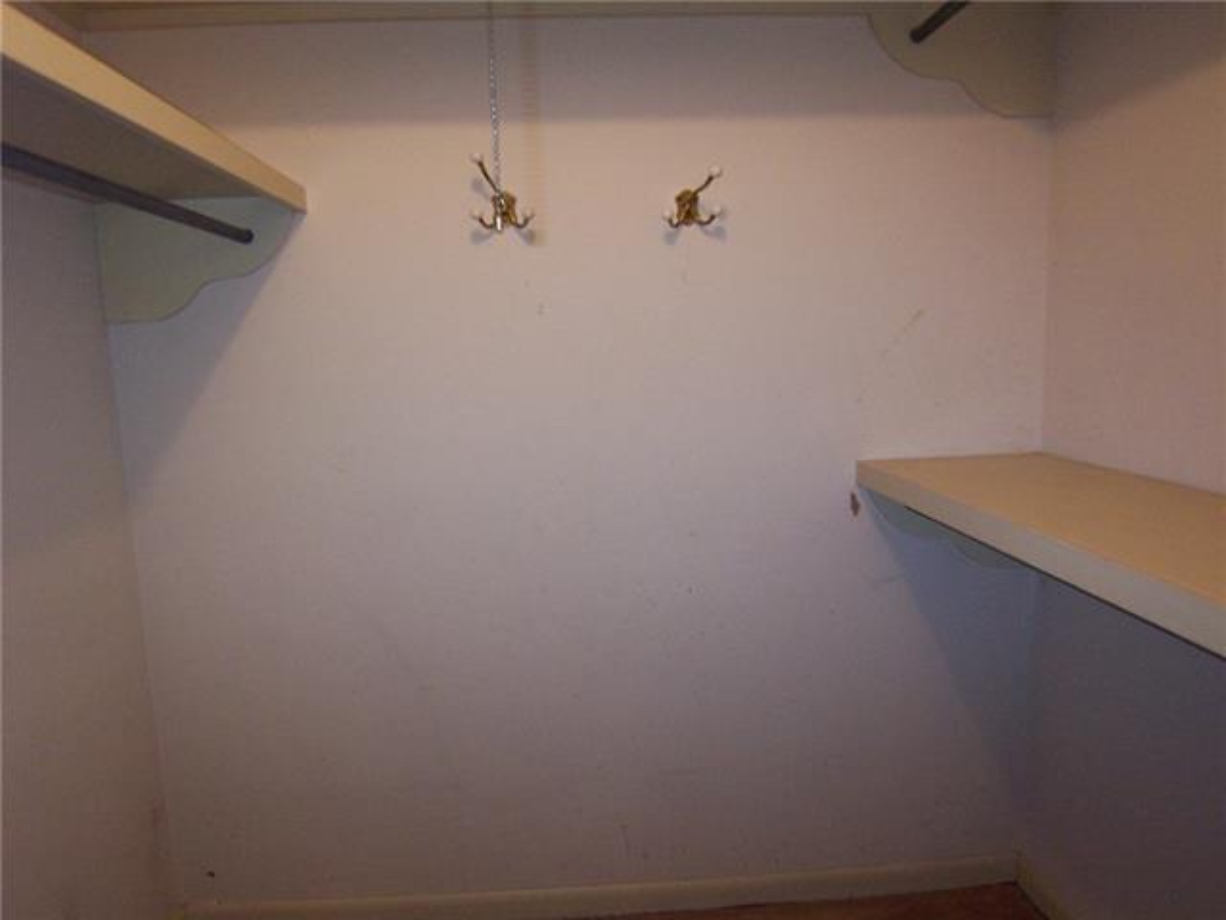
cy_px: 460
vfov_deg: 58.9
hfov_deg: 73.9
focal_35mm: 23
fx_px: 815
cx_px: 613
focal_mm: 3.8
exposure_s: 1/30
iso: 200
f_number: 2.8
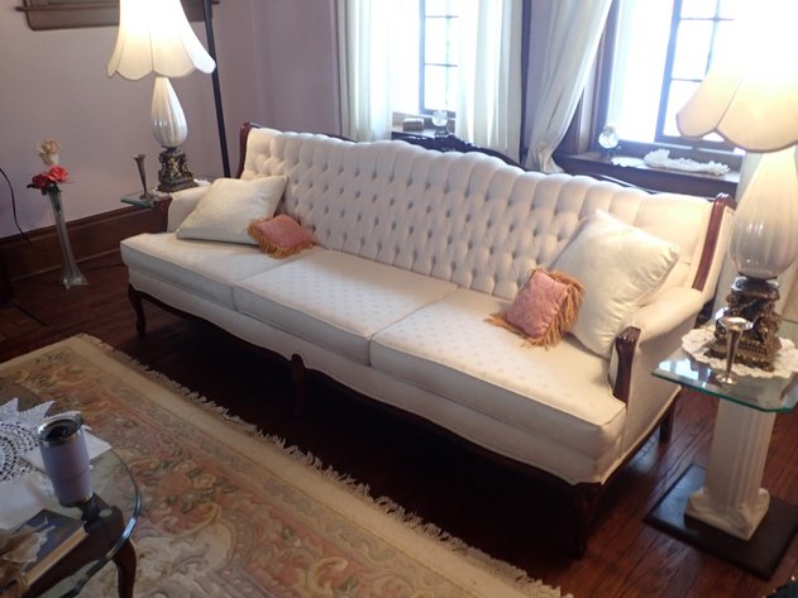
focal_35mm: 30
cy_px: 299
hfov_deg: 60.0
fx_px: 691
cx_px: 399
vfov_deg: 46.8
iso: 200
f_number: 2.3
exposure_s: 1/30
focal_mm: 5.4
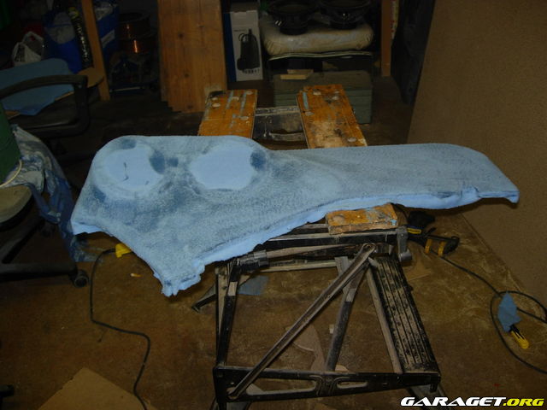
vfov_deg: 37.7
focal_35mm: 38
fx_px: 600
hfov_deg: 49.0
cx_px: 274
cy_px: 205
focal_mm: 7.8
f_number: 2.8
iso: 79
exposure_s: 1/64
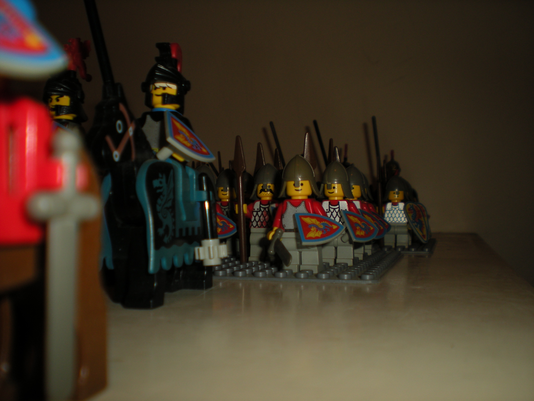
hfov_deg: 49.0
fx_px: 586
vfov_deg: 37.7
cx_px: 267
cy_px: 200
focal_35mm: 38
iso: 64
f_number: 3.1
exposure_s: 1/60
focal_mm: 6.3
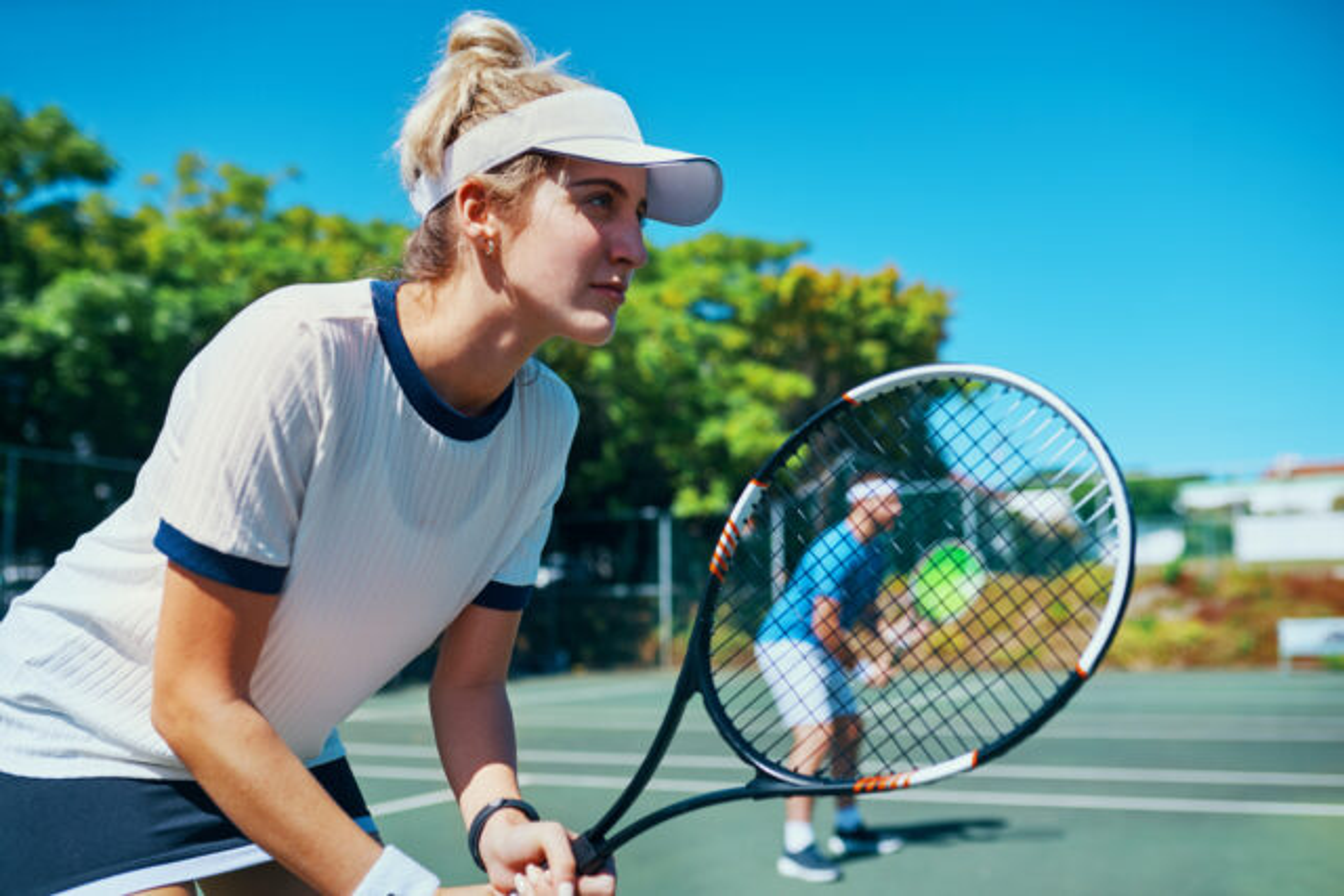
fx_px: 1307
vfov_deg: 37.9
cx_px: 672
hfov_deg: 54.4
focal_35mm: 35
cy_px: 448
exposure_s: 1/2500
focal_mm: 35
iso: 64
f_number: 2.8
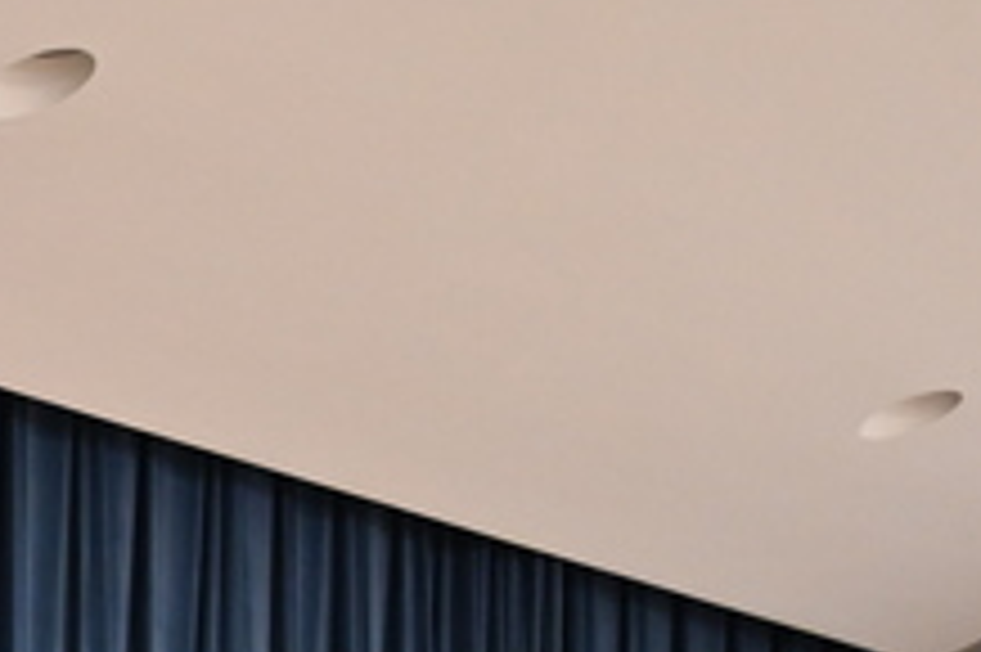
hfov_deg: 10.1
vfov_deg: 7.0
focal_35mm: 188
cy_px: 1387
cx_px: -968
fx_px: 5119
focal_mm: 40
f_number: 4
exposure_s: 1/80
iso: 3200
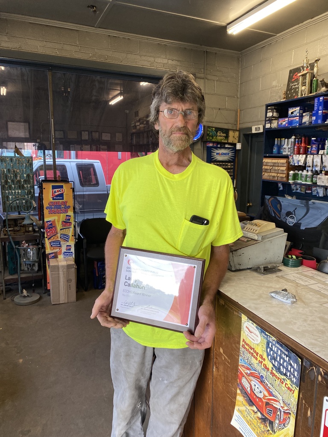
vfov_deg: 67.3
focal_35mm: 26
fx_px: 328
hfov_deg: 53.1
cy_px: 218
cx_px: 164
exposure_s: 1/110
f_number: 1.8
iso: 50
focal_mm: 4.25
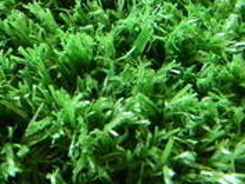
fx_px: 822
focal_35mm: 116
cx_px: -61
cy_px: -62
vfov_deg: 12.4
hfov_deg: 16.2
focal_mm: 7.3
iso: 400
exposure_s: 1/6
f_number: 3.5
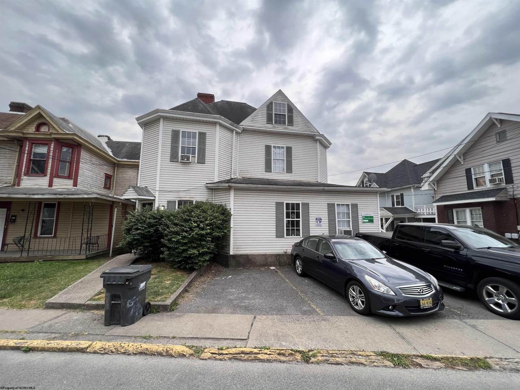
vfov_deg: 89.9
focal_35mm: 13
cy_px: 195
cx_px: 260
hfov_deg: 106.2
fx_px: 195
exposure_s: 1/286
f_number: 1.8
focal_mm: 1.57
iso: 32
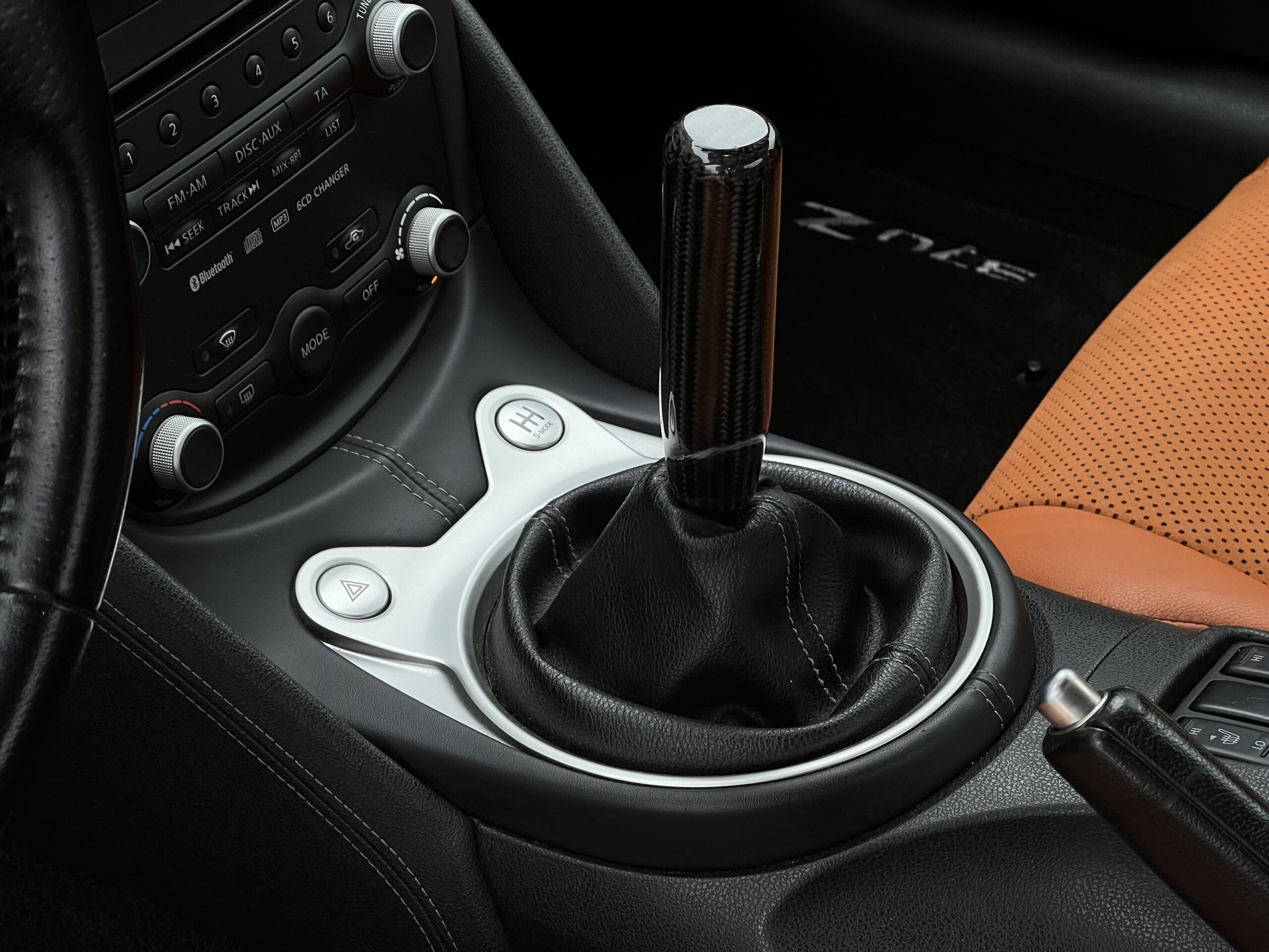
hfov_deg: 25.3
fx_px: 2823
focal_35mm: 77
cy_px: 476
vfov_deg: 19.1
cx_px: 634
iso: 64
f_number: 2.8
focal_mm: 9
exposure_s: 1/99
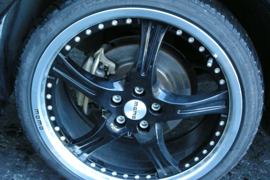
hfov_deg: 44.5
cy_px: 89
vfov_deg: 30.5
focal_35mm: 44
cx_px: 134
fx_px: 330
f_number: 2.8
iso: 346
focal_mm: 5.7
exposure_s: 1/60
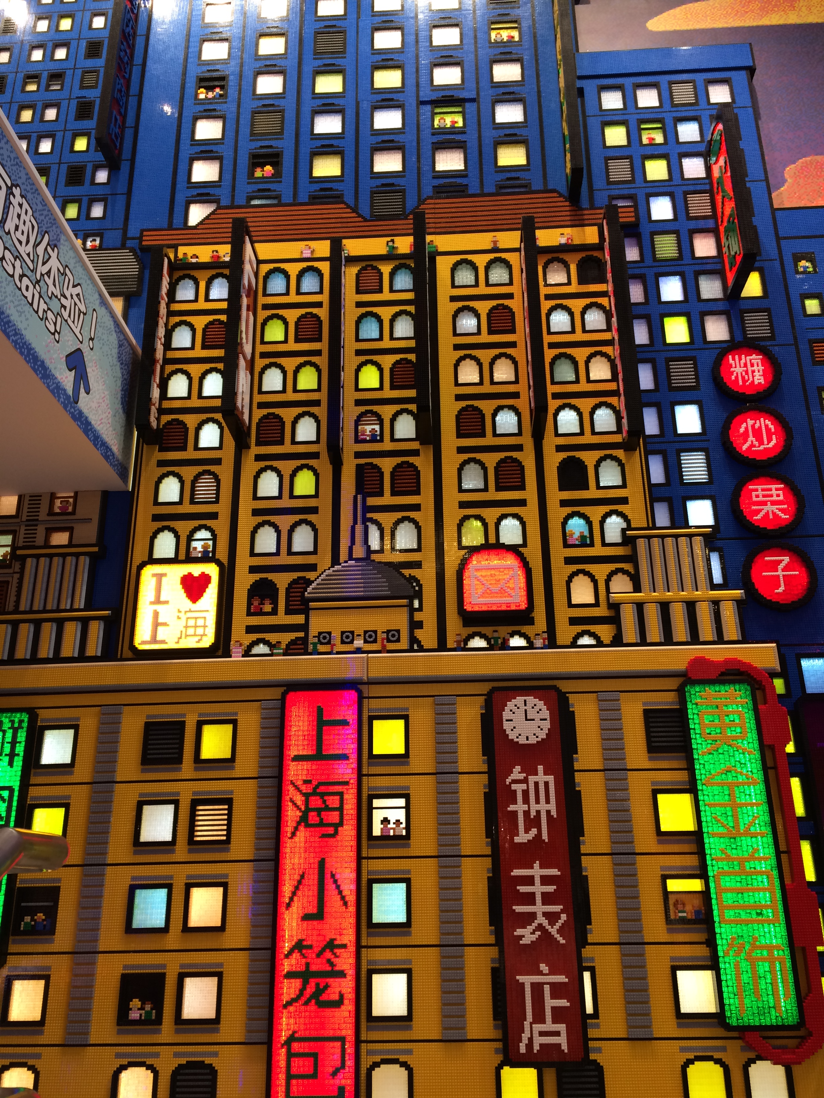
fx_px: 920
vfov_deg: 61.7
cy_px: 549
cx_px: 412
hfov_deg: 48.2
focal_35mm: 29
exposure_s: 1/33
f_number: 2.2
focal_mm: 4.15
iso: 32
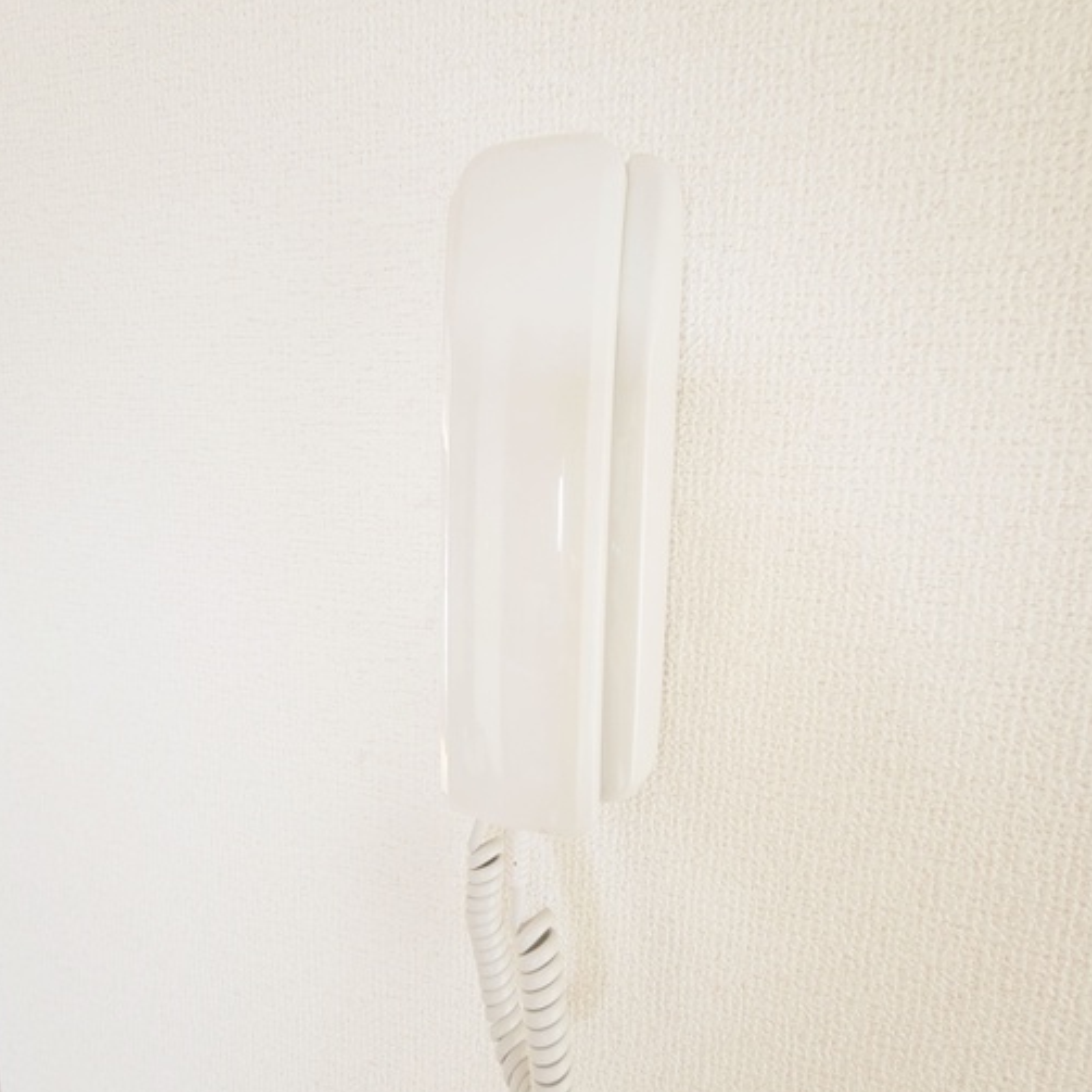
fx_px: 571
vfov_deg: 87.4
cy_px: 530
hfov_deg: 87.4
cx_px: 555
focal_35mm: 16
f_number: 2.2
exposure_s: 1/50
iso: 100
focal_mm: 2.2
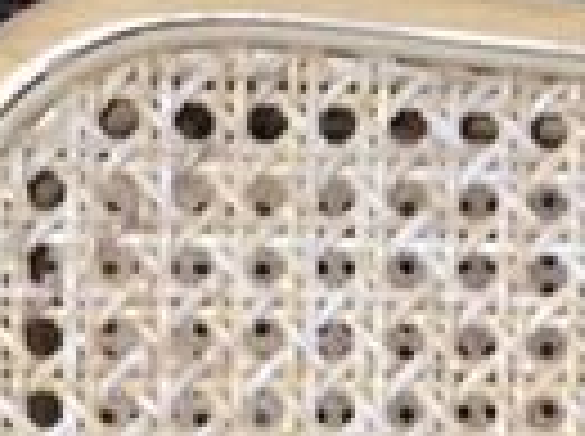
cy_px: 670
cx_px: 986
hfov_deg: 12.8
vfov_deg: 10.0
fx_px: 2412
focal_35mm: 143
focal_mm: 4.15
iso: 200
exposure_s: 1/33
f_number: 2.2
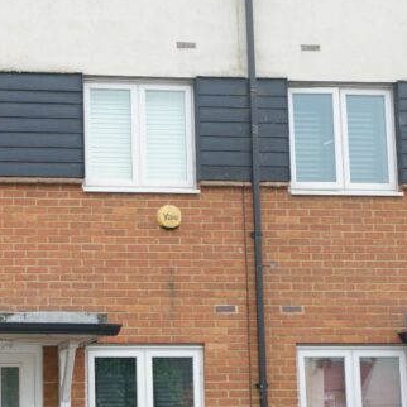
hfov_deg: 18.6
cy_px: 226
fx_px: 1224
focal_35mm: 92
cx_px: 38
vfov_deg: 18.9
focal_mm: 29
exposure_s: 1/1600
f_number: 4
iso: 400
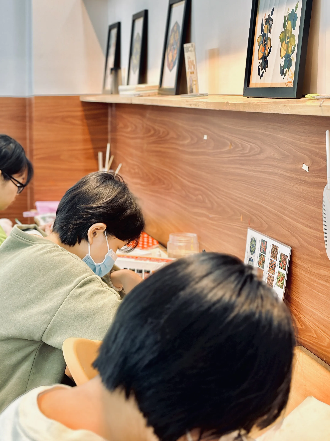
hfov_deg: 21.8
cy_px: 161
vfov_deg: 28.8
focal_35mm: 67
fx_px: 852
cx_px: 113
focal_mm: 6.86
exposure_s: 1/100
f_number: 1.78
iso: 80
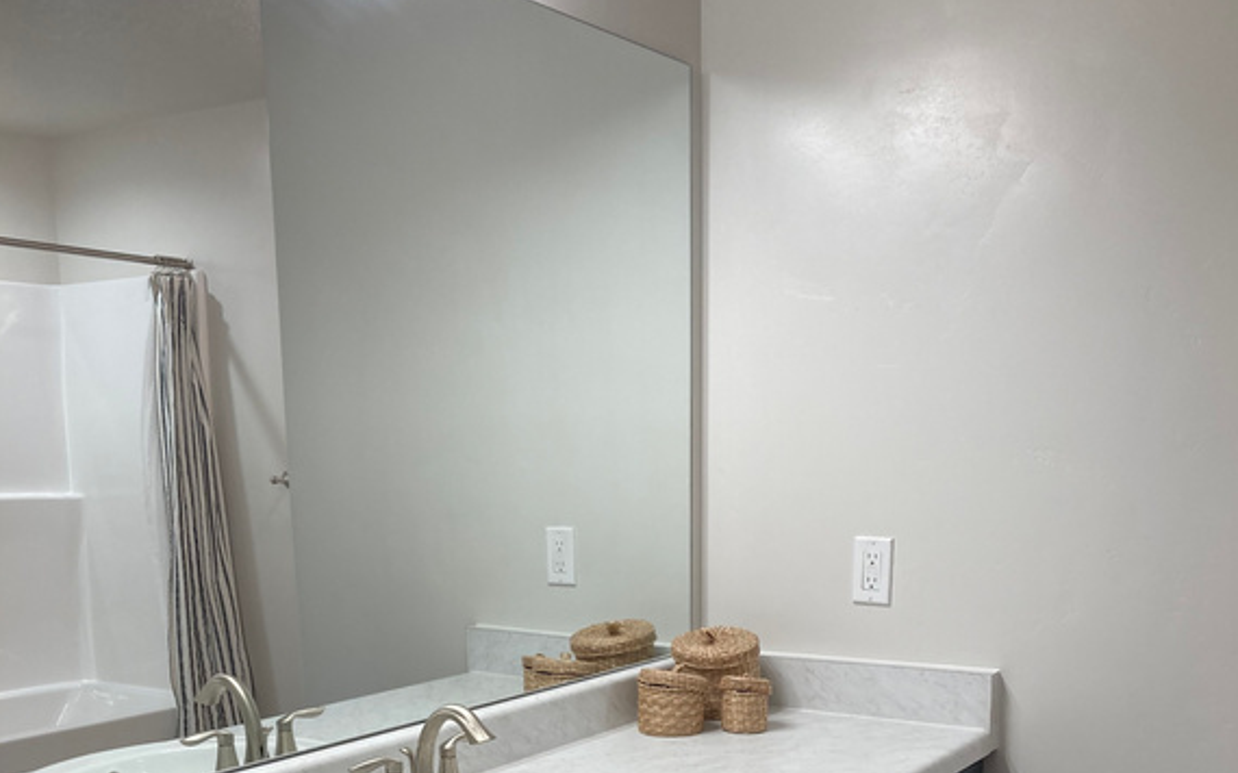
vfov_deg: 30.4
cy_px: 719
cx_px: 617
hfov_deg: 49.3
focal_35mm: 40
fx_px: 1349
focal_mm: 3.99
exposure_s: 1/60
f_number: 1.8
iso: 50
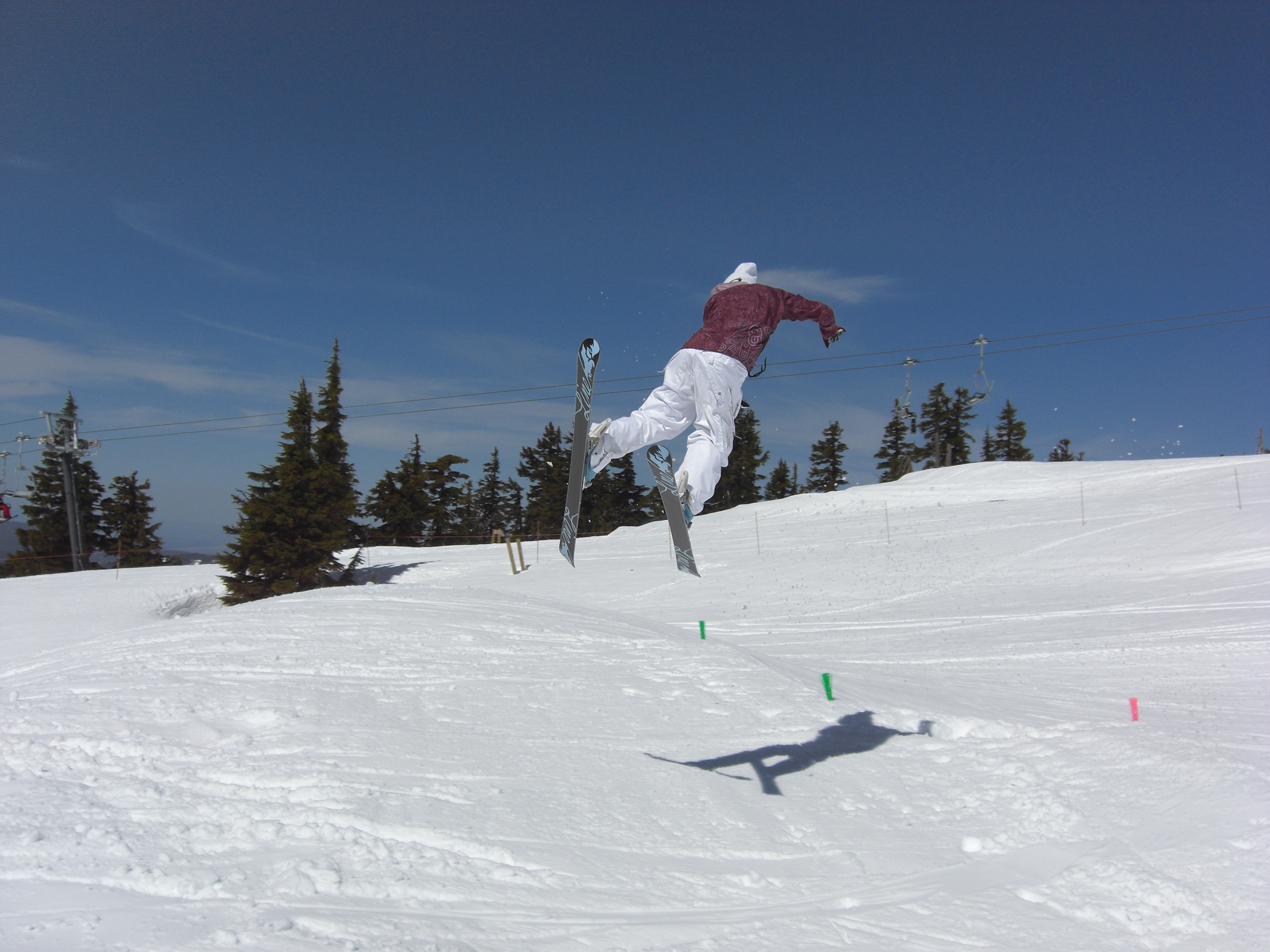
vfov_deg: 37.7
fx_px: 1394
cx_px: 635
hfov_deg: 49.0
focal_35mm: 38
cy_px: 476
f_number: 8
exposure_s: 1/1000
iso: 80
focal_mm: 7.9
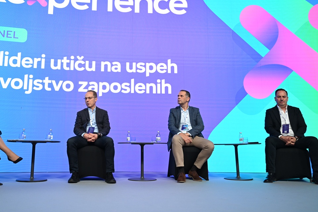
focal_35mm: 36
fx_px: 315
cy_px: 87
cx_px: 130
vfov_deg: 37.1
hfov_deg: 53.3
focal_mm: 28.5
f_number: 2.8
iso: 800
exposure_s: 1/100
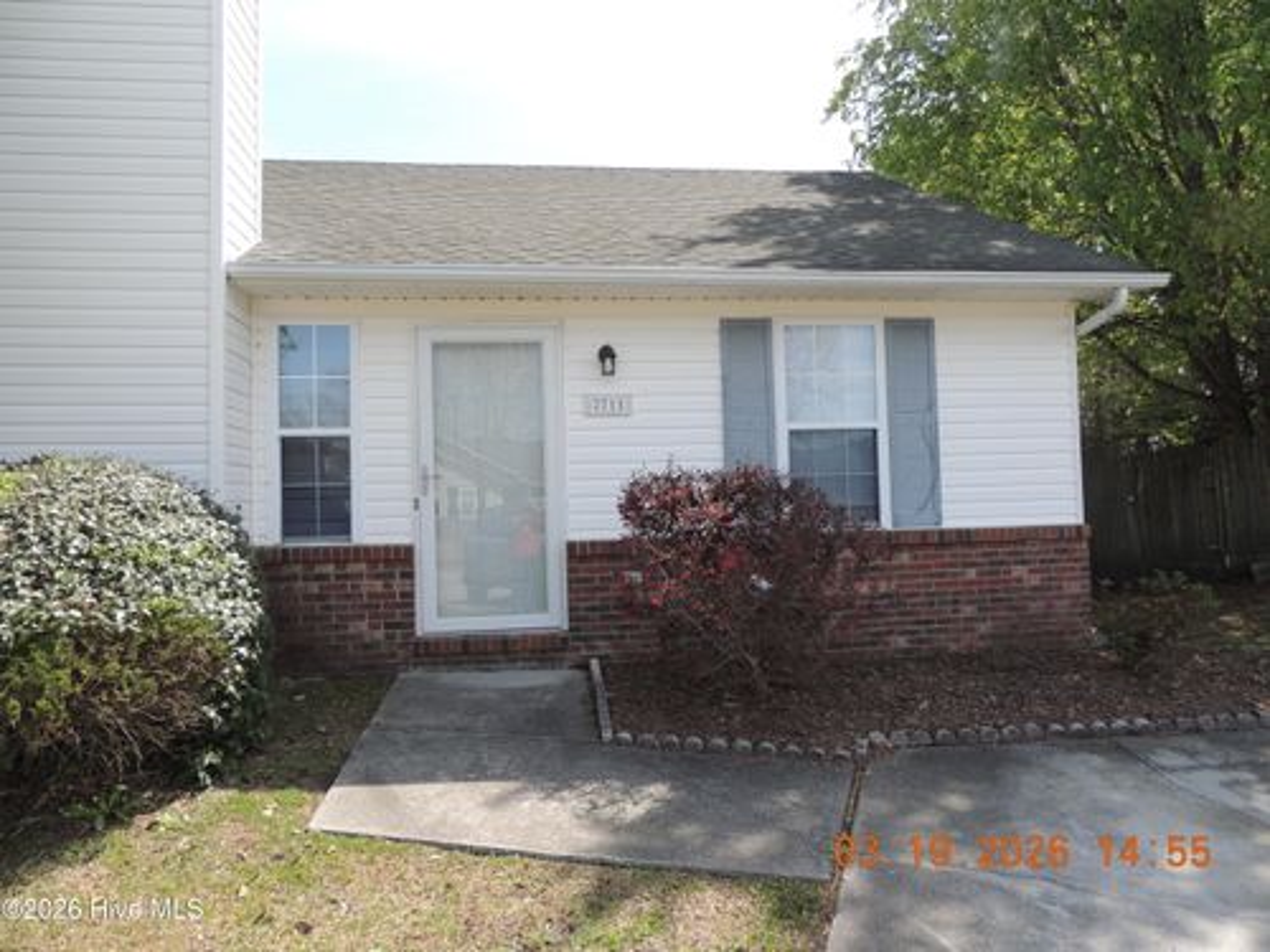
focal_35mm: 24
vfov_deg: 56.8
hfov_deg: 71.6
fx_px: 881
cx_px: 635
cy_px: 476
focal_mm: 4.3
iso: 100
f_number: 3
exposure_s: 1/500
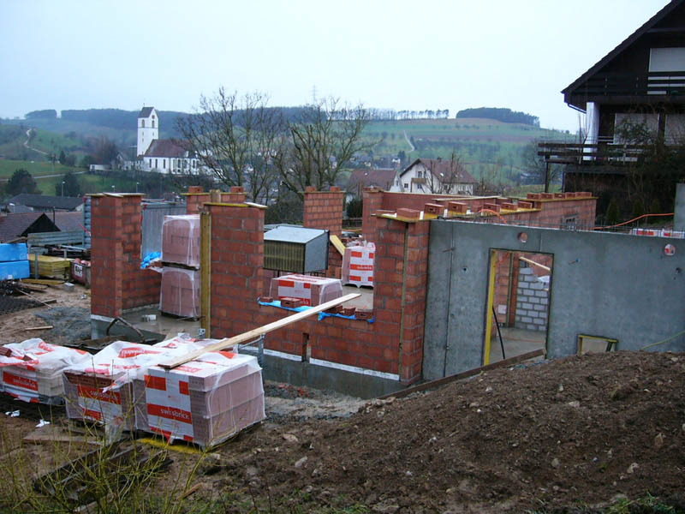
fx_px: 693
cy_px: 257
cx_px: 342
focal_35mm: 35
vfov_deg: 40.7
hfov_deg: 52.6
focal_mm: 5.8
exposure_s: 1/30
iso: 200
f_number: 2.8
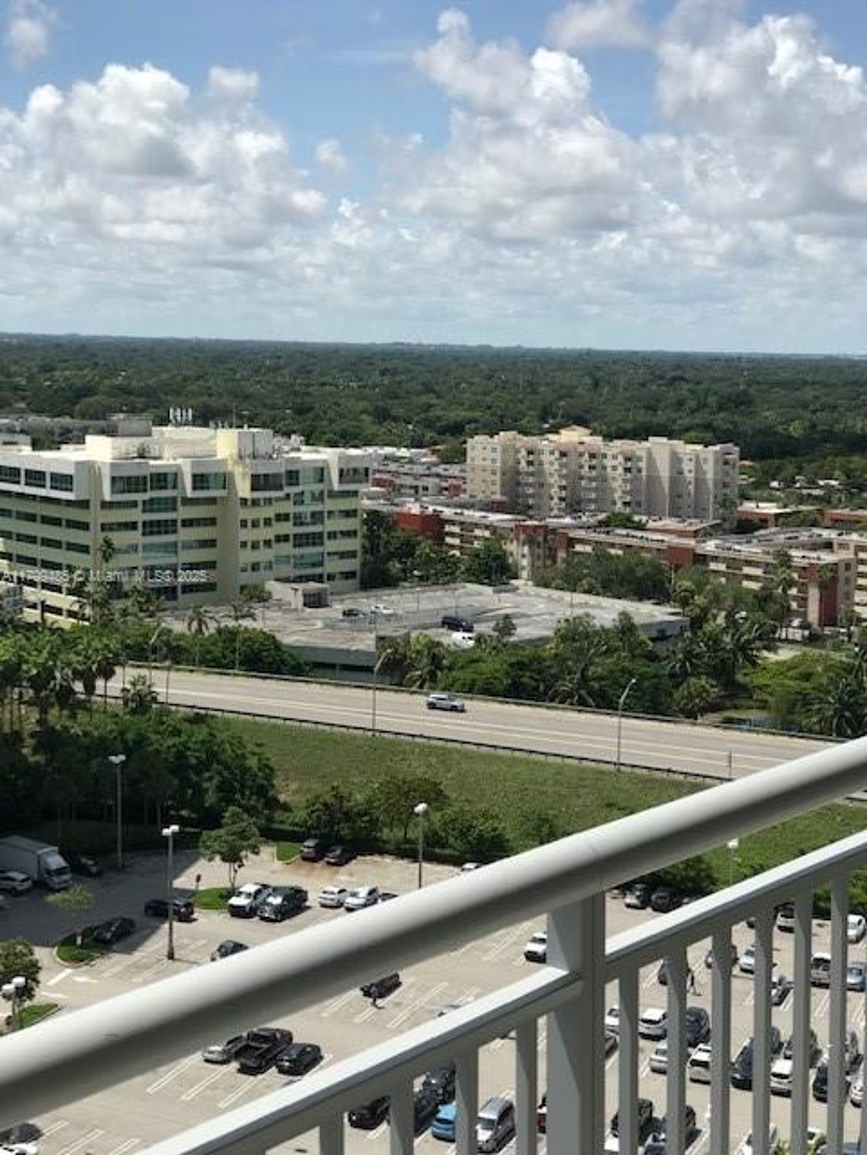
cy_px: 578
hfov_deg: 25.7
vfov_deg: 33.8
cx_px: 434
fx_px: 1904
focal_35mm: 57
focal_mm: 6.6
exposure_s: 1/1212
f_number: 2.8
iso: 20
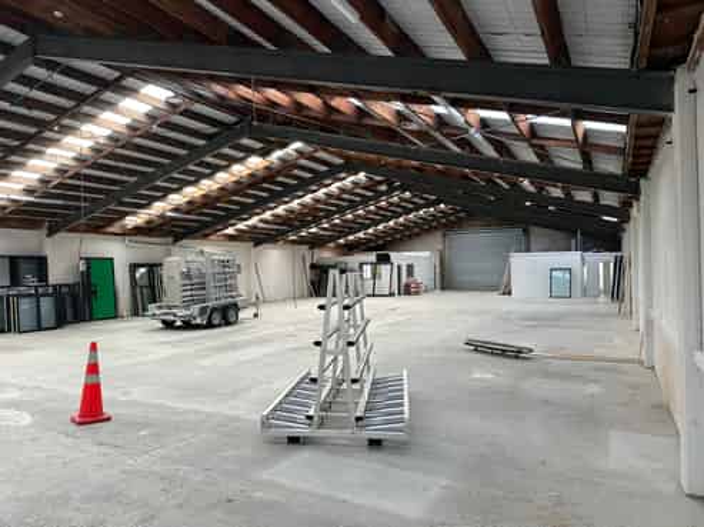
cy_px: 264
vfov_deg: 56.8
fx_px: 488
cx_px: 352
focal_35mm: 24
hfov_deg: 71.6
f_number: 1.78
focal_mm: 6.86
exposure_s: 1/121
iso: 125
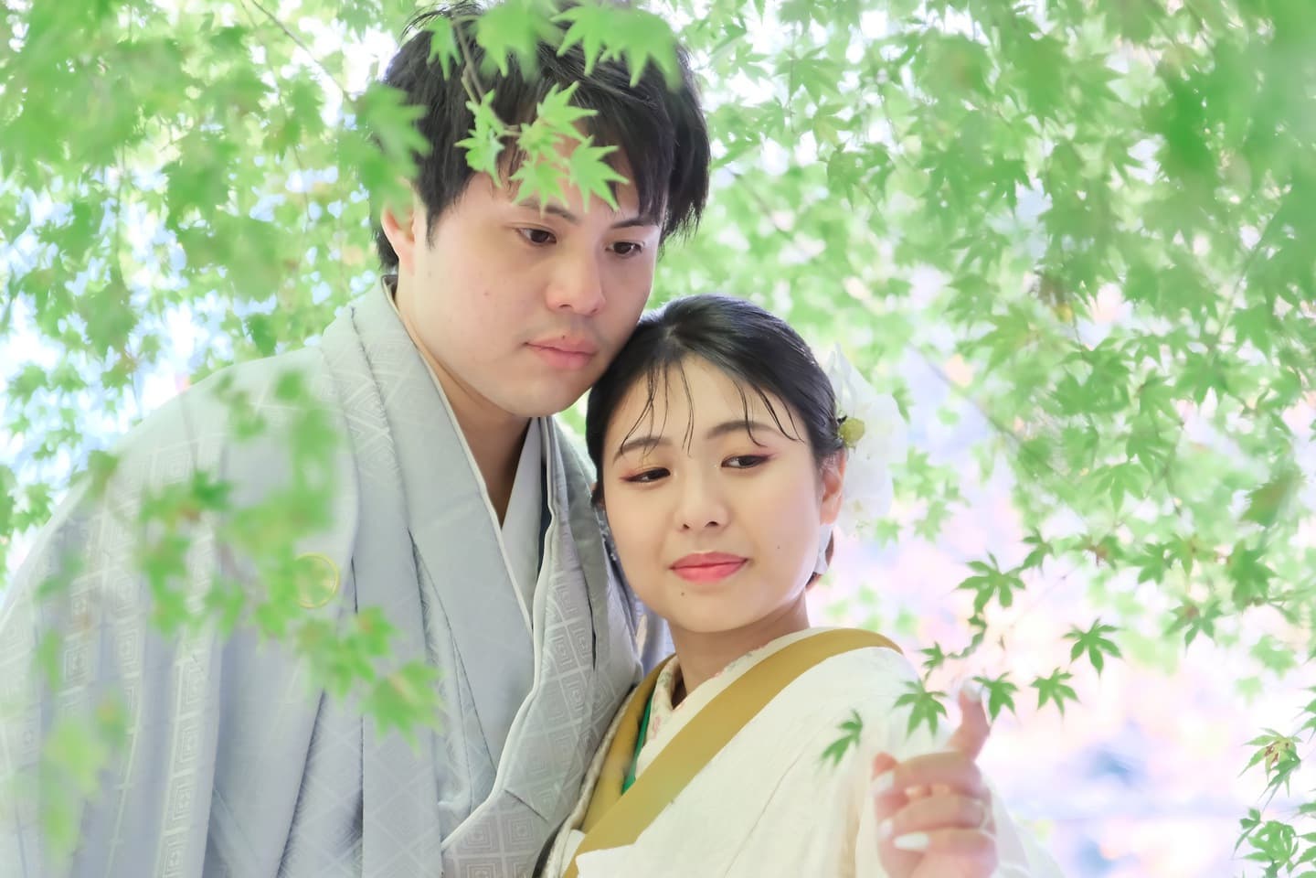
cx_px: 658
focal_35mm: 105
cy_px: 439
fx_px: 3838
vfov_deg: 13.0
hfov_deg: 19.5
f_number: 2.8
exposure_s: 1/250
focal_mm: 70
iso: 1600
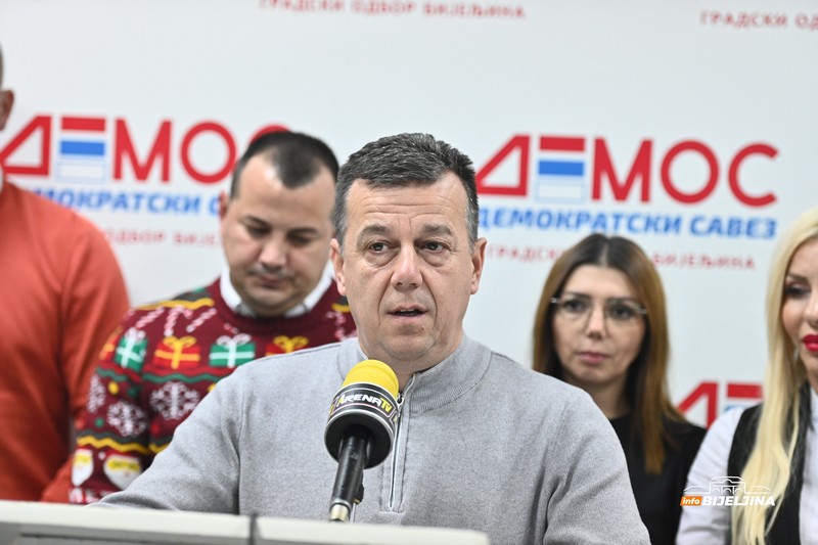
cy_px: 272
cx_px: 409
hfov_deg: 20.0
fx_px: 2317
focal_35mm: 102
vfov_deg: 13.4
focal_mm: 102
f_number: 2.8
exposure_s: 1/160
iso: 1600
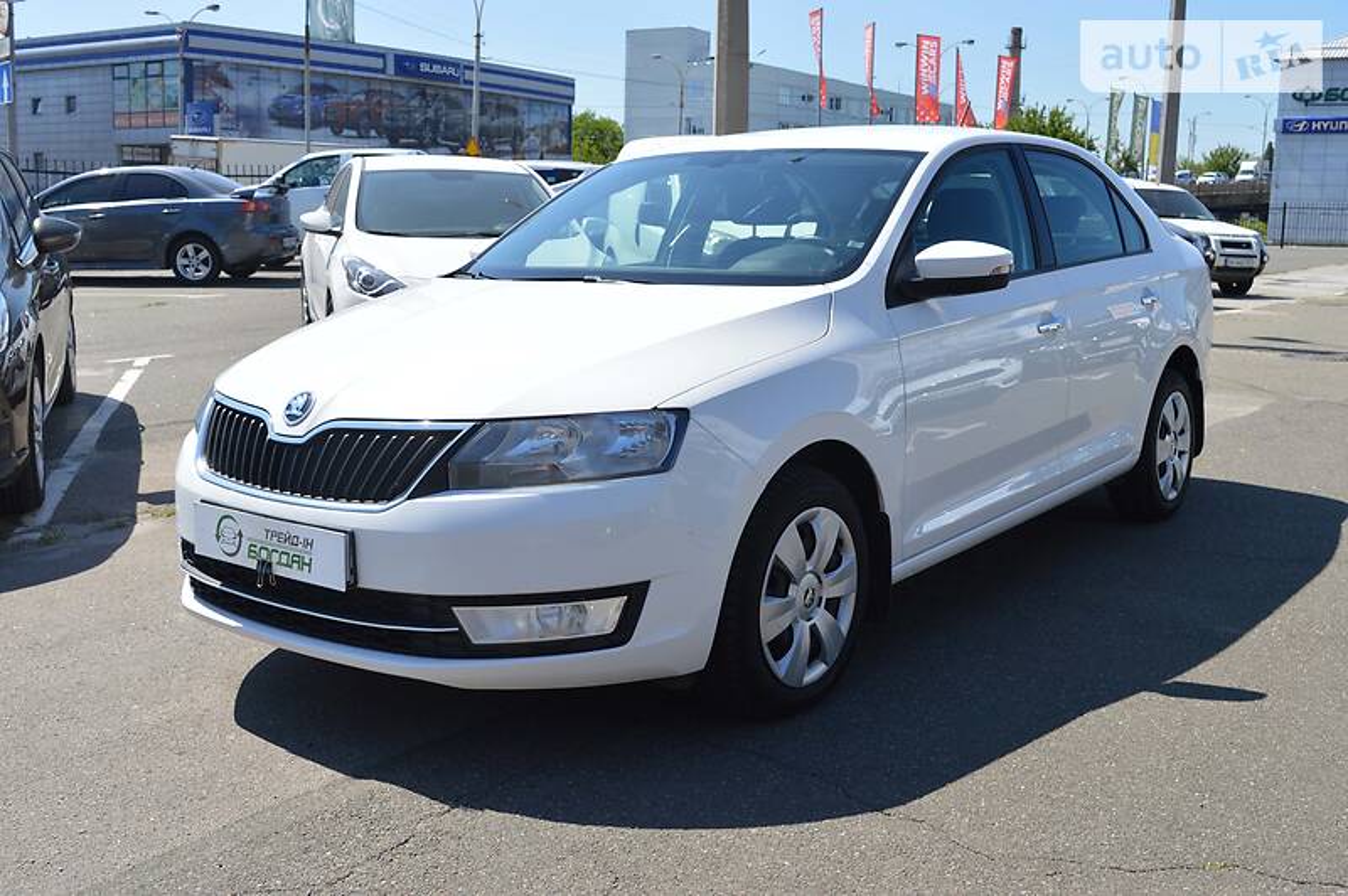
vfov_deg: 36.8
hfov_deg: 53.2
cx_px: 674
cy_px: 448
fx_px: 1347
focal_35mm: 36
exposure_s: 1/250
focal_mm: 24
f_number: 8
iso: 100
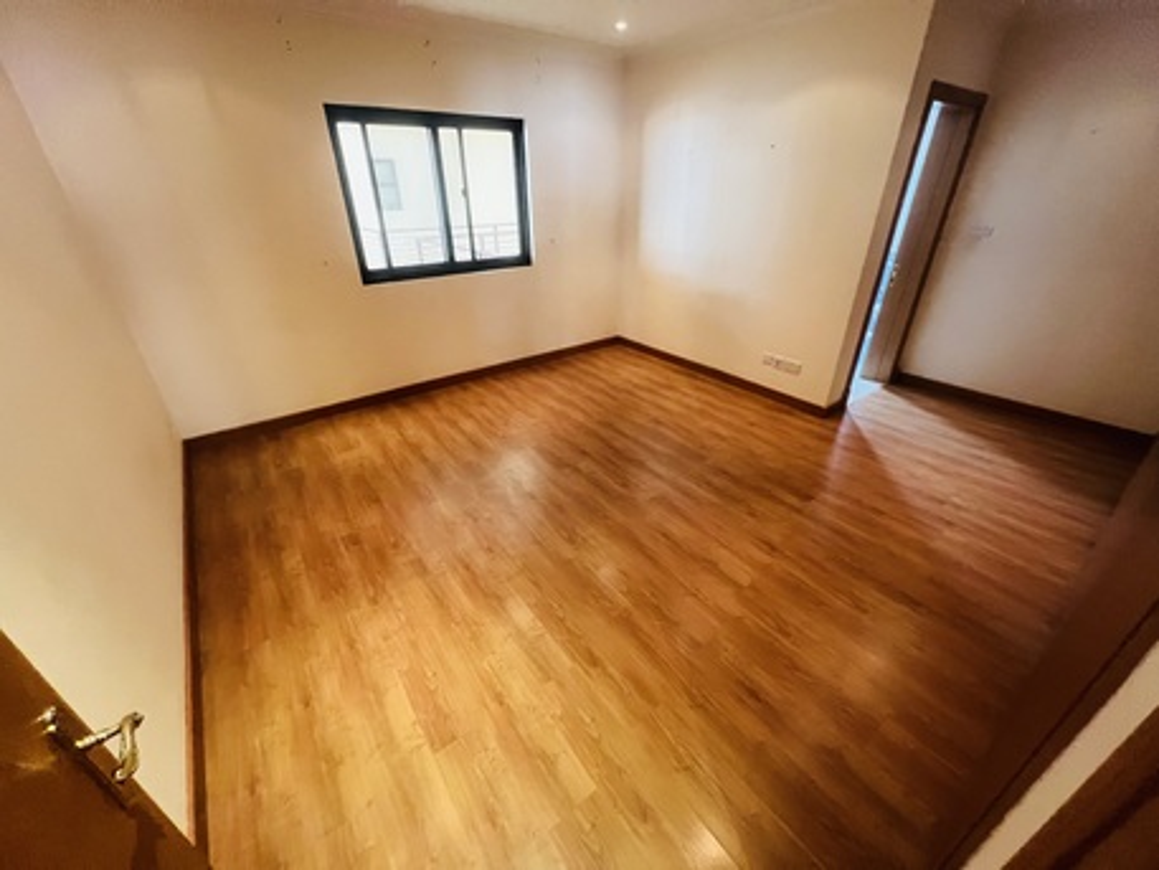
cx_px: 580
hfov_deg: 106.2
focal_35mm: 13
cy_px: 435
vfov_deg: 89.9
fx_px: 435
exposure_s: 1/50
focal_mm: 1.57
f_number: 1.8
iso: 640
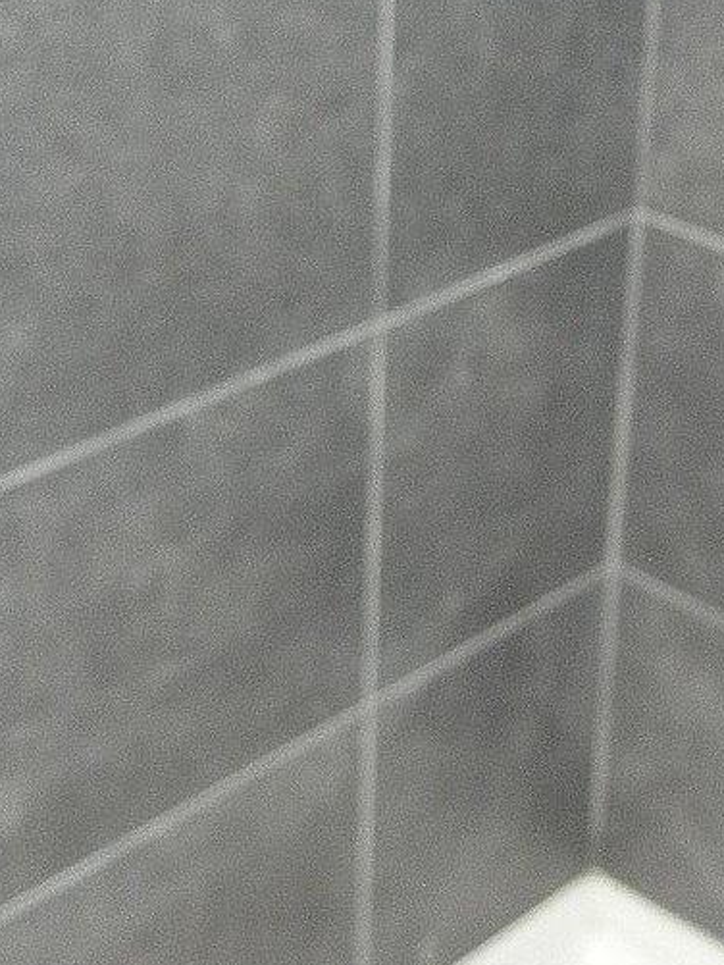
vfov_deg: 20.9
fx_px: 2565
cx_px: 395
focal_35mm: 92
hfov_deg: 16.1
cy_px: 131
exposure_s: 1/30
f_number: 3.5
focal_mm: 5.4
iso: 284
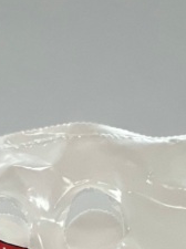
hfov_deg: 4.2
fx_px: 2522
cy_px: 525
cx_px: 37
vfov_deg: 5.5
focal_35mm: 351
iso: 250
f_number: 2.8
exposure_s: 1/92
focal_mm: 9
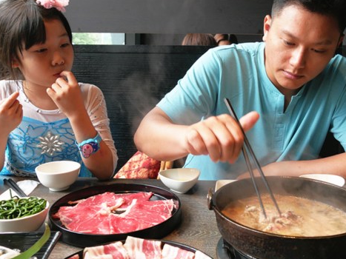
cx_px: 193
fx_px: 360
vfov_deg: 39.5
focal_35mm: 36
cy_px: 105
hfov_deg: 51.2
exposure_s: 1/50
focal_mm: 14
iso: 400
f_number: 5.6
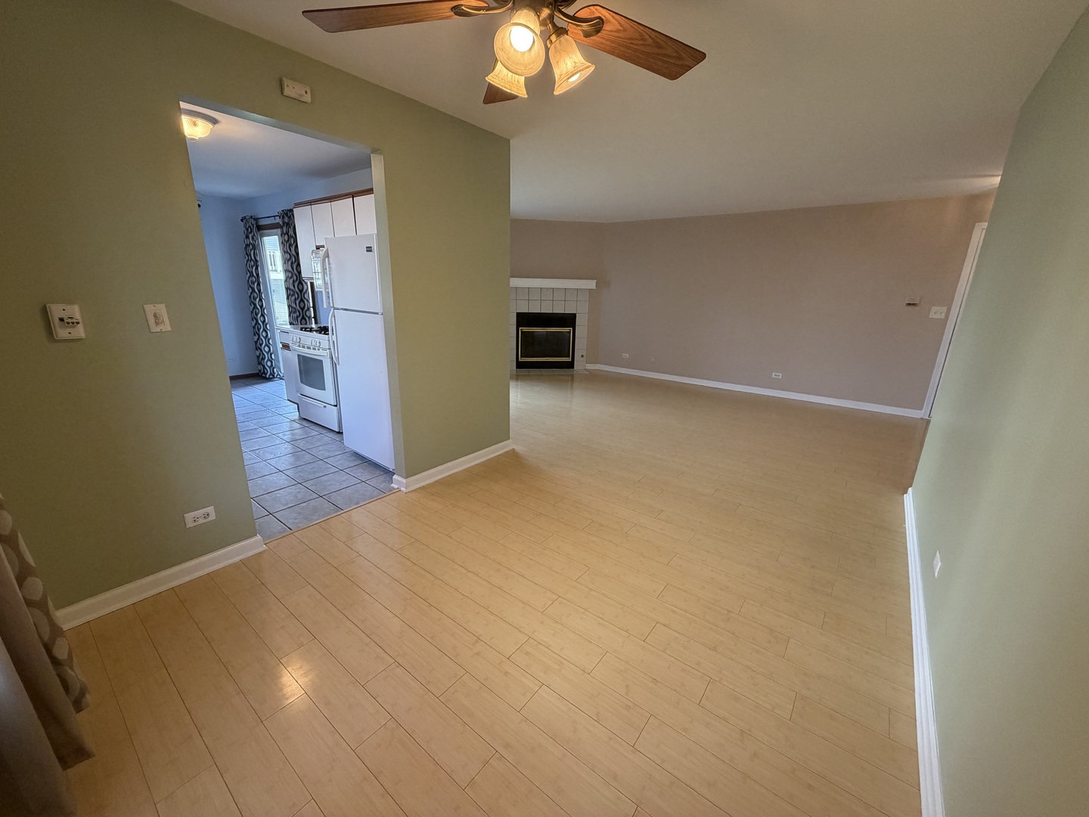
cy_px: 408
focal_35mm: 14
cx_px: 544
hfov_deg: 102.1
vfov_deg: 85.7
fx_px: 440
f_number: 2.2
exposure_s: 1/60
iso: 200
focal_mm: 2.22
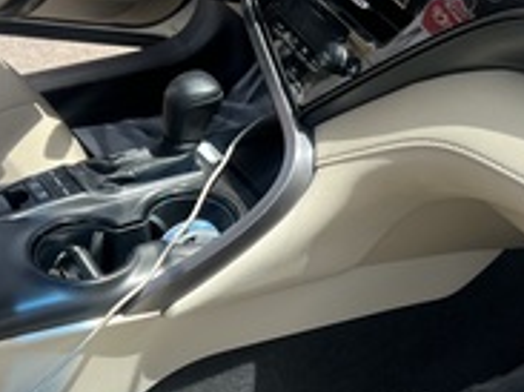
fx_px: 983
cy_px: 216
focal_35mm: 65
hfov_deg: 29.4
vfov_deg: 22.6
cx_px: 391
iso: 50
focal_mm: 5.7
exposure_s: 1/1048
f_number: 1.5
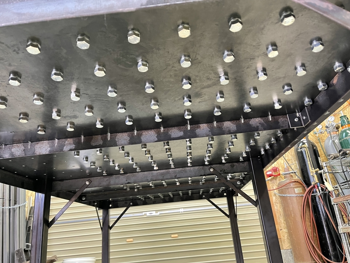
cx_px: 175
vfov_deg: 53.1
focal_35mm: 26
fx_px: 263
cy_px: 132
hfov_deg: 67.3
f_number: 1.6
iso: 500
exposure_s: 1/60
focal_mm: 5.1
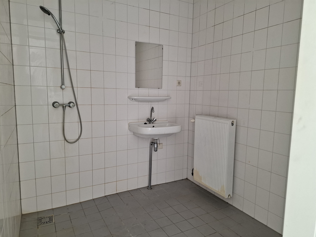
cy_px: 118
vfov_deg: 58.9
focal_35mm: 23
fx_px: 210
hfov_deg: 73.9
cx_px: 158
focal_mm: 5.5
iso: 100
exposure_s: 1/100
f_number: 1.8
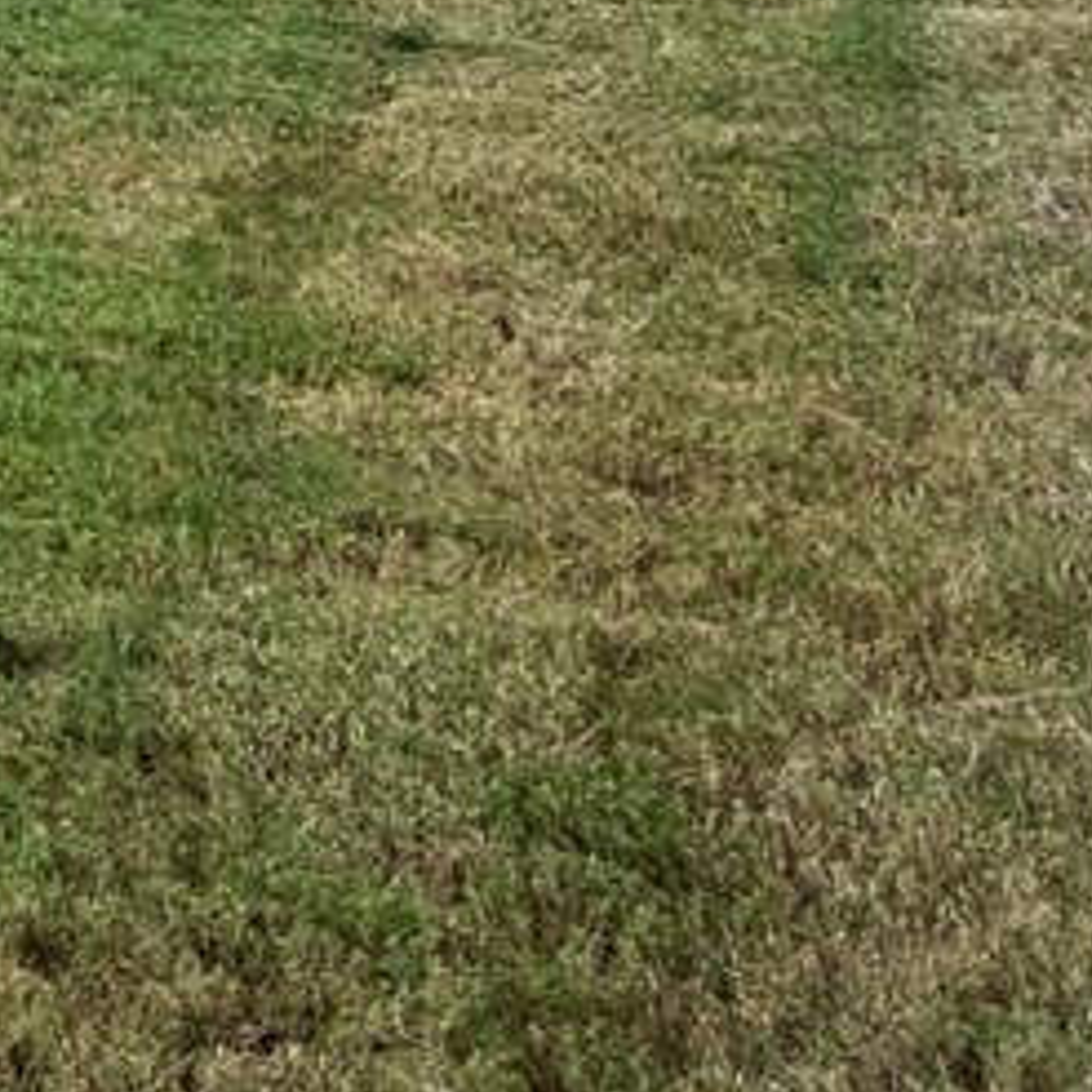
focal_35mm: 120
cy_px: -1261
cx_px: -3618
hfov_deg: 7.5
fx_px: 4283
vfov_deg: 12.4
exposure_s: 1/160
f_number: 10
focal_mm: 16
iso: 2000
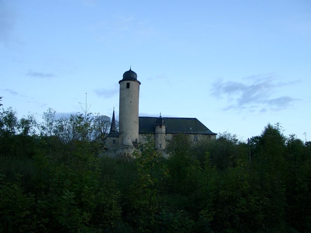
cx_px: 156
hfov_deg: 54.0
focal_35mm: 34
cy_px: 116
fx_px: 305
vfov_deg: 41.8
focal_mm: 7.13
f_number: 2
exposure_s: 1/65.8
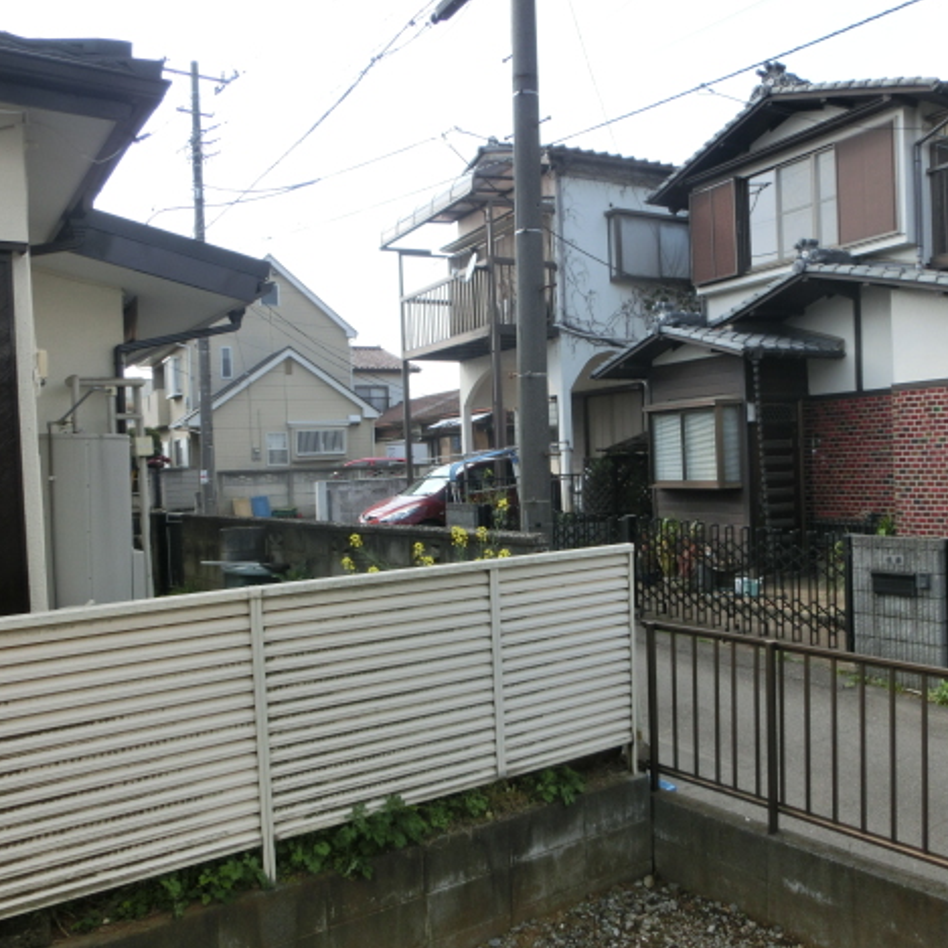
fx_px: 899
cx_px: 508
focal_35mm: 29
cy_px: 480
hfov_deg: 55.6
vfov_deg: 55.6
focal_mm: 4.24
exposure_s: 1/640
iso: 80
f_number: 3
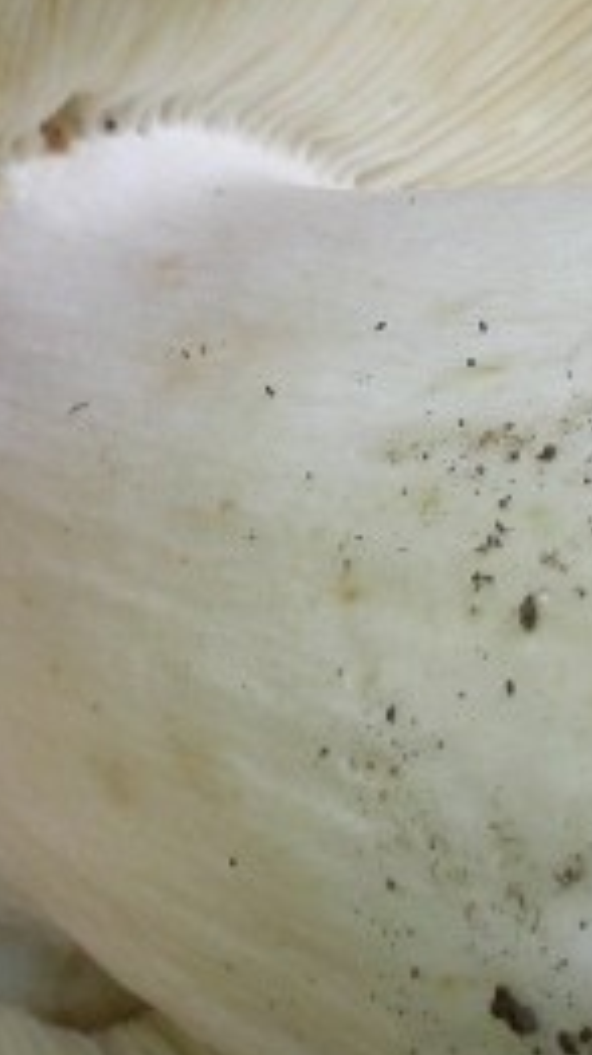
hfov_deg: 5.4
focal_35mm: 223
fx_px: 6235
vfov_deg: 9.7
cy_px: 415
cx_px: -32
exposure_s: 1/9.1
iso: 100
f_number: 7.4
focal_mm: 14
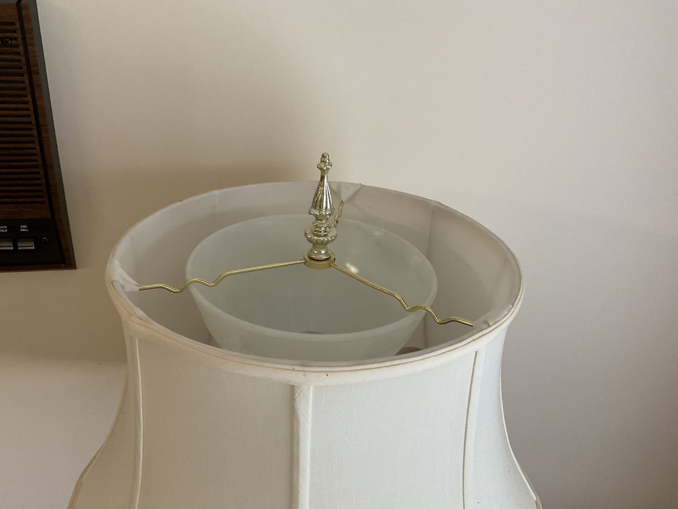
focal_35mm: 29
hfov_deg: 61.7
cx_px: 339
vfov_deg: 48.2
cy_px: 254
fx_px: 568
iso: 100
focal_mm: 3
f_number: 1.8
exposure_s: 1/60
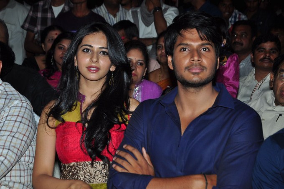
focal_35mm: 120
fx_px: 946
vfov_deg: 11.4
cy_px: 94
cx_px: 142
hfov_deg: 17.1
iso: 250
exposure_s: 1/125
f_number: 11
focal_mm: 80
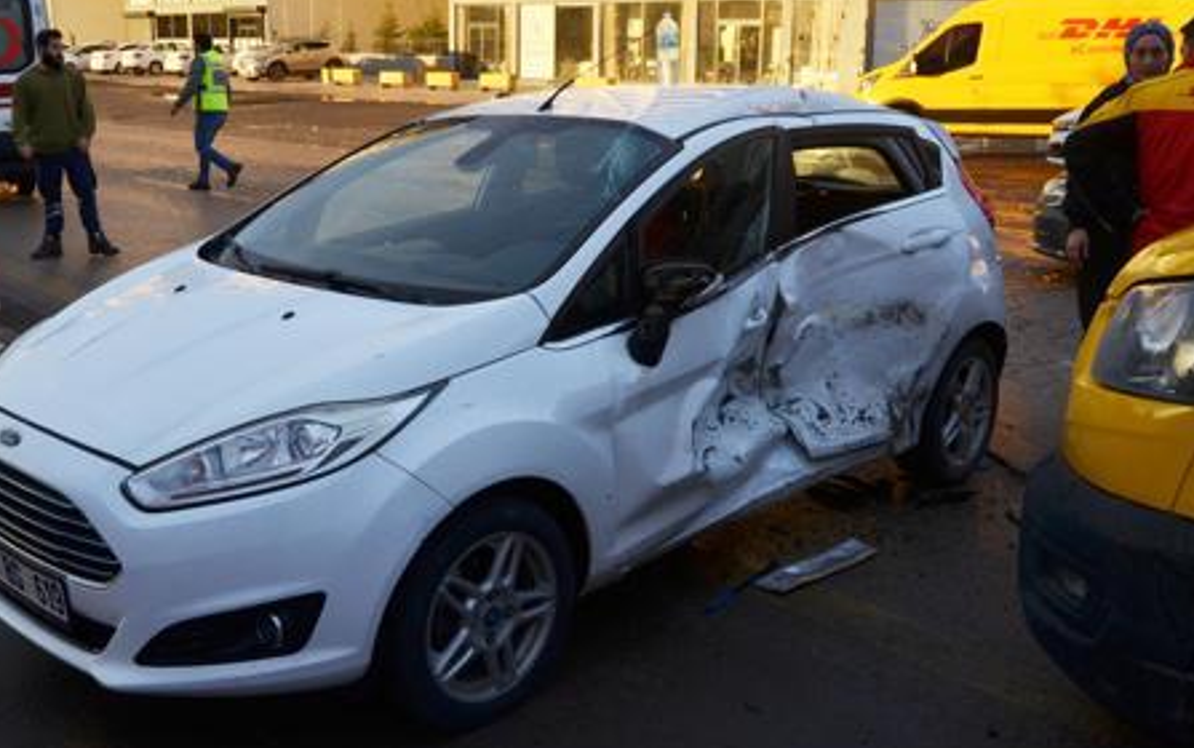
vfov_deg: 33.6
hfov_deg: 51.1
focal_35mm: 38
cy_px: 310
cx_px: 463
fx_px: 1237
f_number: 8
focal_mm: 18
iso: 200
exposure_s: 1/250
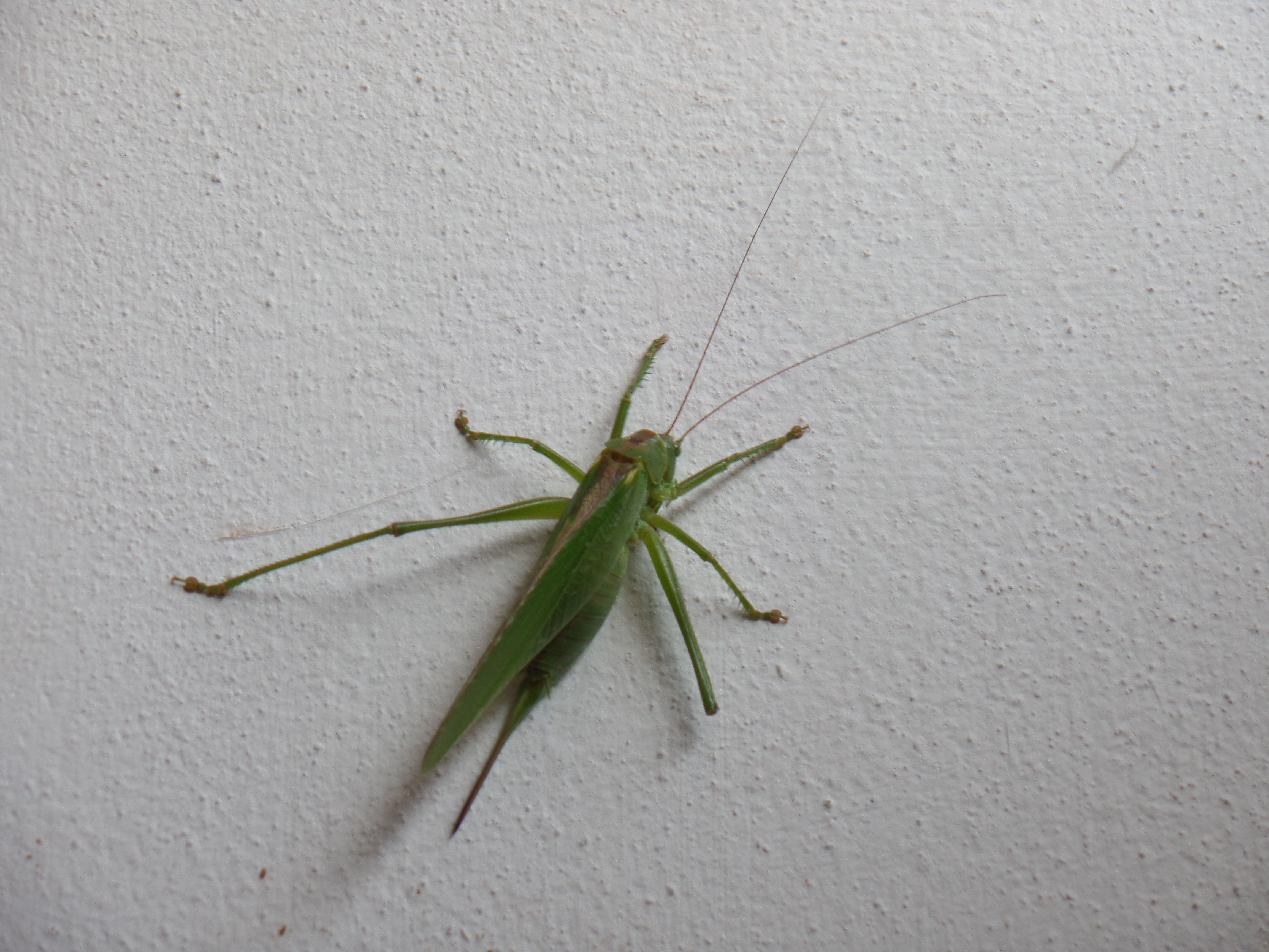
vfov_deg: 10.5
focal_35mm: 141
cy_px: 476
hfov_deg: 14.0
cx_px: 634
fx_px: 5169
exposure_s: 1/60
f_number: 4.2
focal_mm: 25.2
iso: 100
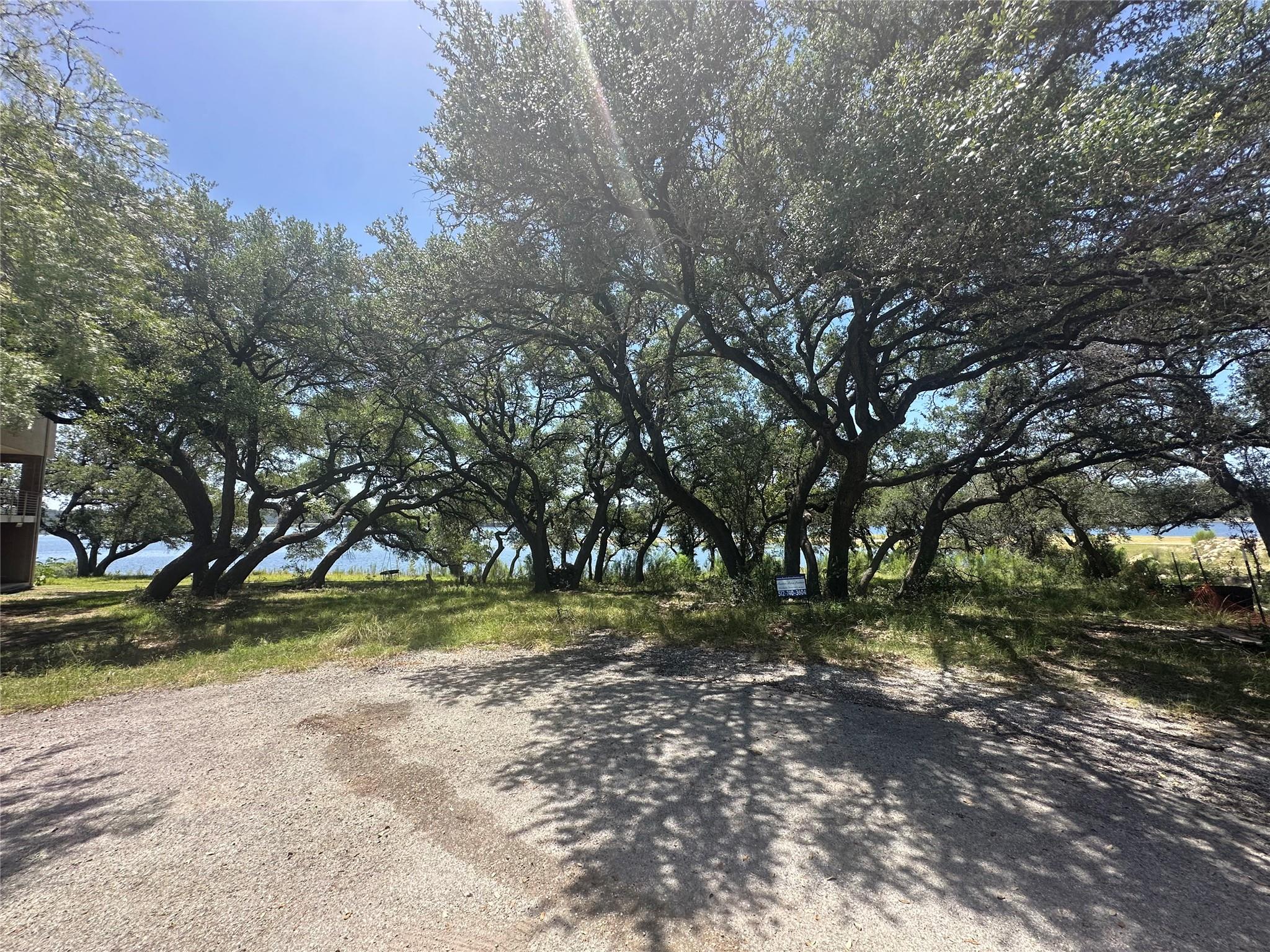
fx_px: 514
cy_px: 476
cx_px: 635
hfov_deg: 102.1
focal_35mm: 14
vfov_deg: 85.7
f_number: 2.2
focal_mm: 2.22
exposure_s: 1/590
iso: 40
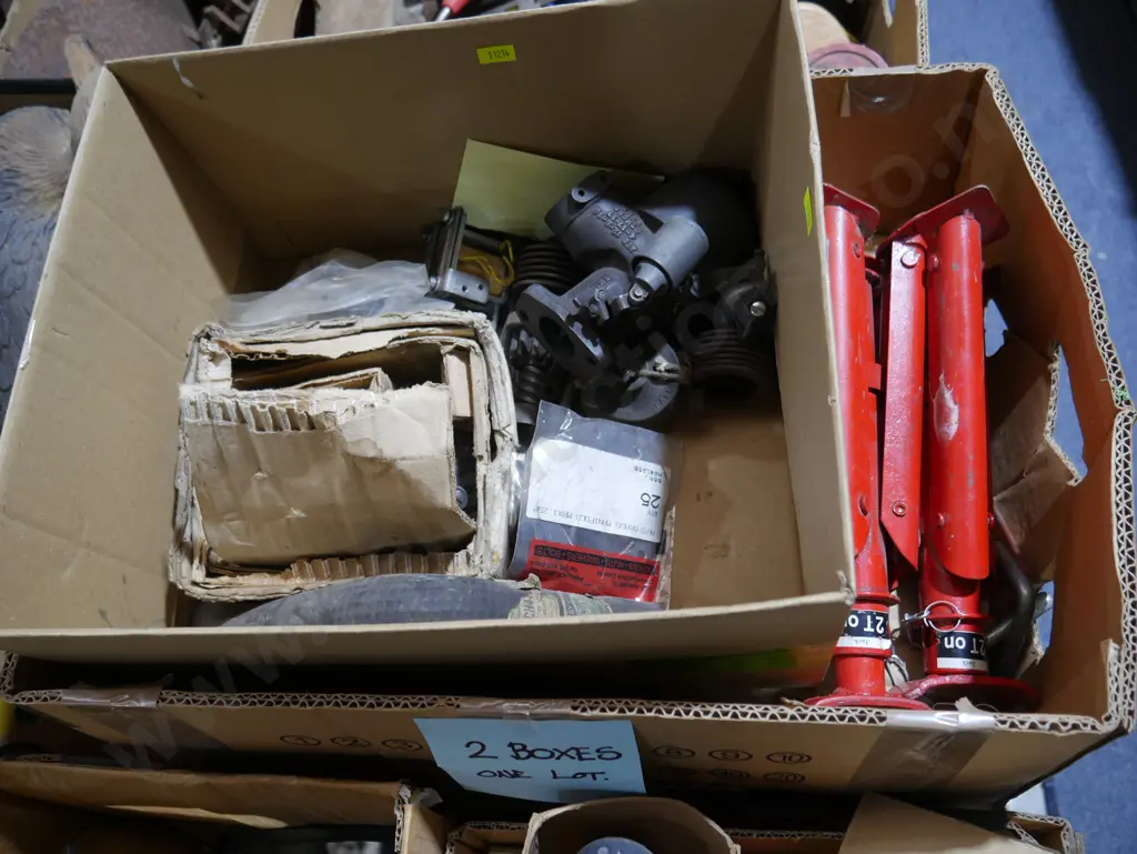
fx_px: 920
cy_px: 427
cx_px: 568
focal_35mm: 28
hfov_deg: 63.4
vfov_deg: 49.8
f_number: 3.5
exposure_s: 1/60
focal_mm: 14
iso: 400
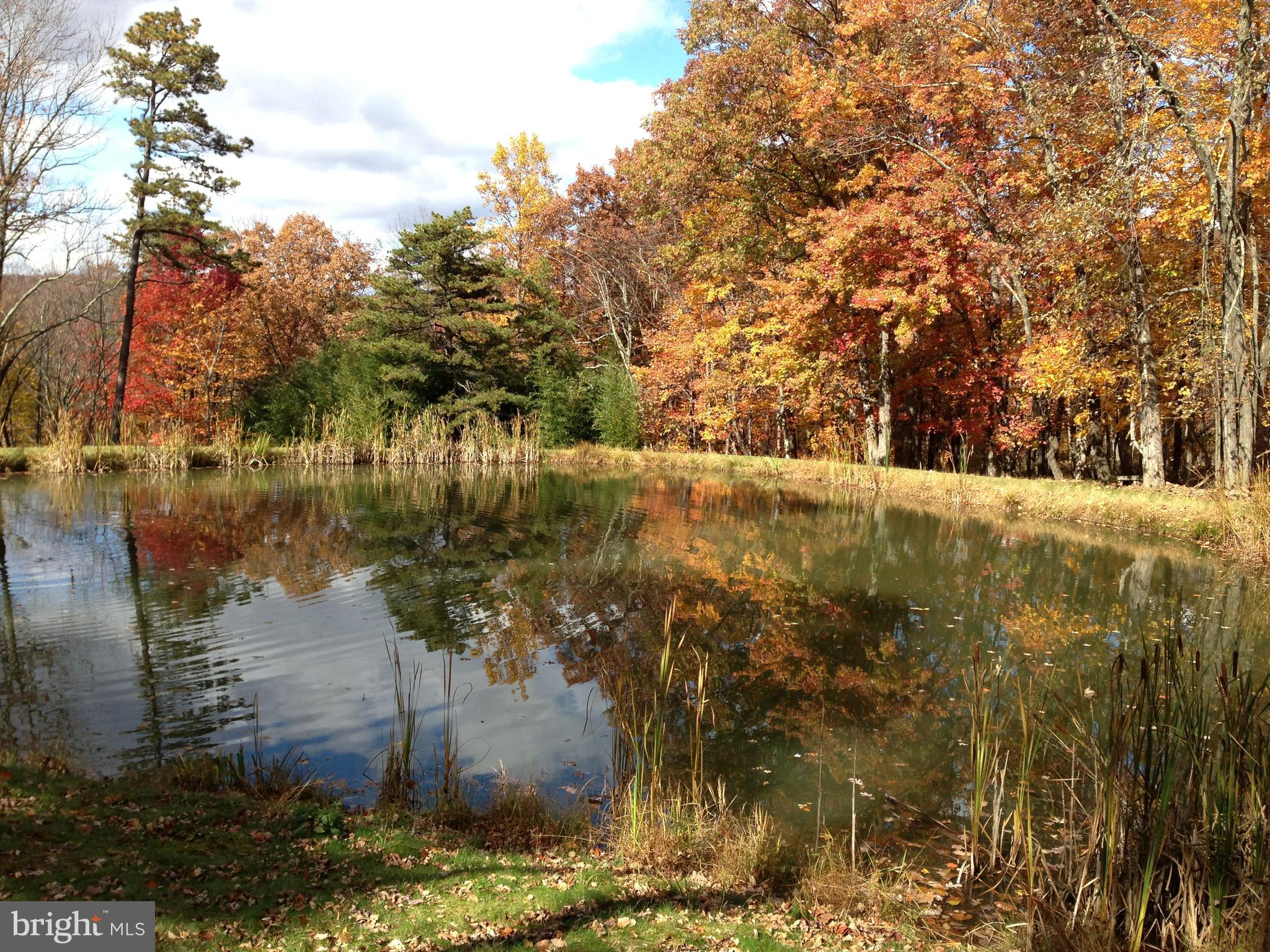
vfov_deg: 42.9
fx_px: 1211
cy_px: 476
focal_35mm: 33
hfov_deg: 55.4
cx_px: 635
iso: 64
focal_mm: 4.13
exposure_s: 1/834
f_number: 2.4
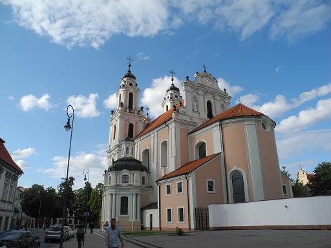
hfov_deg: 63.4
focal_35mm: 28
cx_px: 166
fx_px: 268
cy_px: 124
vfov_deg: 49.7
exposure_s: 1/800
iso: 100
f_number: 4.5
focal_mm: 6
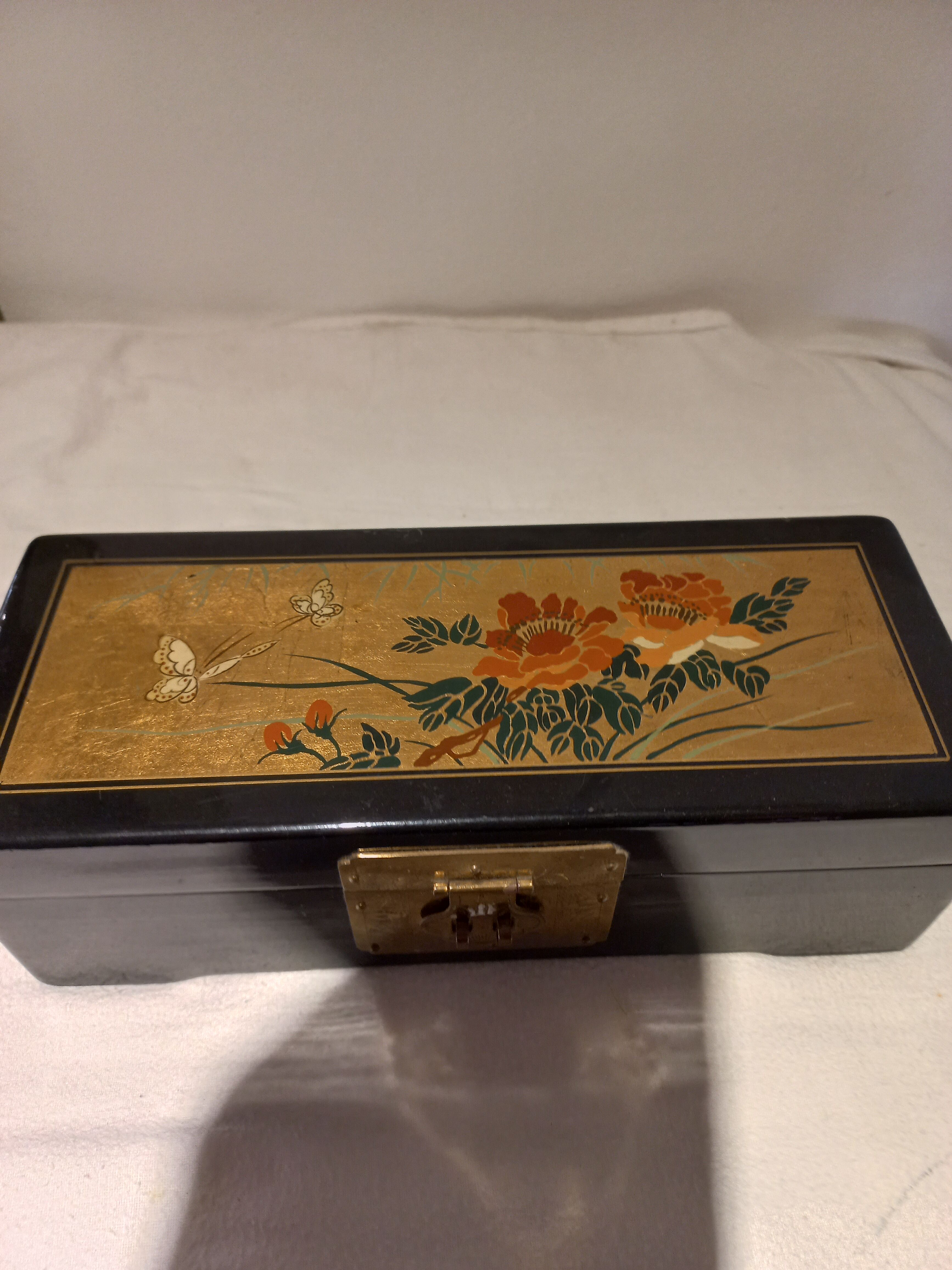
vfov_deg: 69.4
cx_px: 476
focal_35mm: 25
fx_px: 917
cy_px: 635
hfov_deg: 54.9
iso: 200
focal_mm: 4.6
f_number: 1.8
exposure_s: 1/50
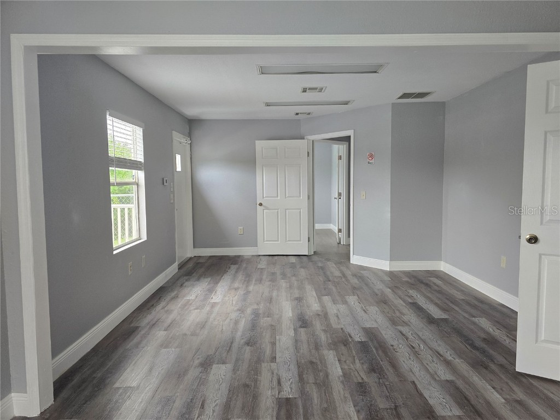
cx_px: 280
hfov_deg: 73.9
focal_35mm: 23
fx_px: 372
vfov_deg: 58.9
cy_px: 210
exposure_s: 1/180
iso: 250
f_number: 1.7
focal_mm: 6.3
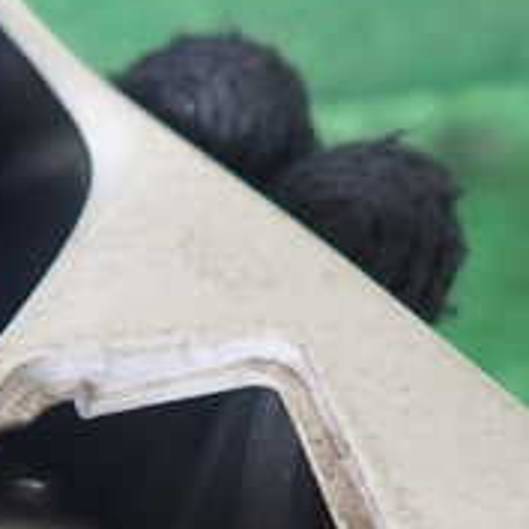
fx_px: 1297
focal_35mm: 75
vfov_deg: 22.4
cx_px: 134
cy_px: 490
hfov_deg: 22.8
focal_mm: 4.5
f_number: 2
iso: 100
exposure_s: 1/60
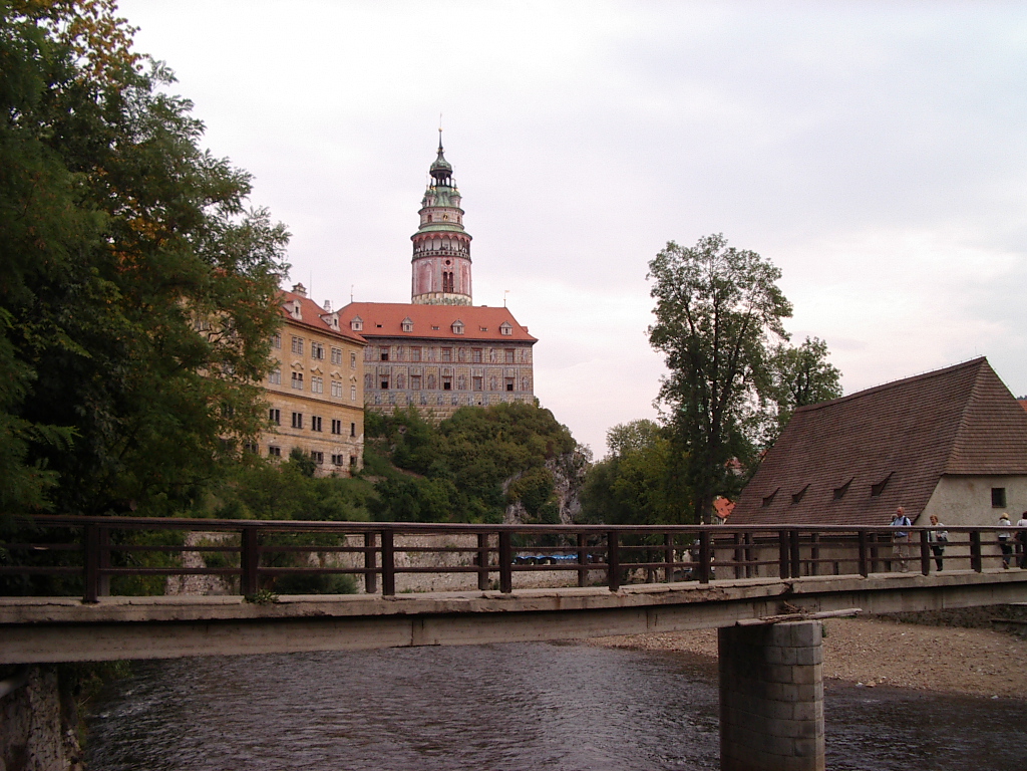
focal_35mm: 38
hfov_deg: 49.0
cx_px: 514
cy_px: 386
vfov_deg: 37.7
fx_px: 1127
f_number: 4.8
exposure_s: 1/320
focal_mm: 5.8
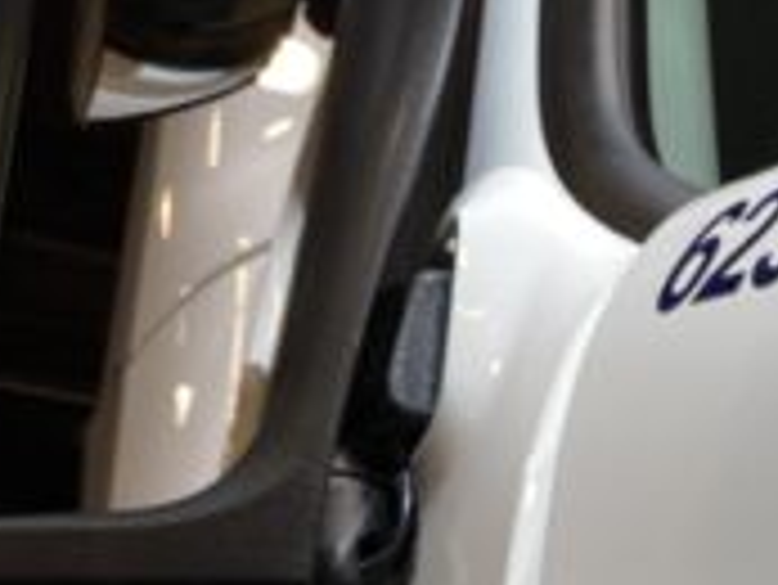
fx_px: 2024
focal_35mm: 90
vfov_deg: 15.2
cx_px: 1061
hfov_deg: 19.7
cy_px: 891
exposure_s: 1/120
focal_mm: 4.25
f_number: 1.8
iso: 32
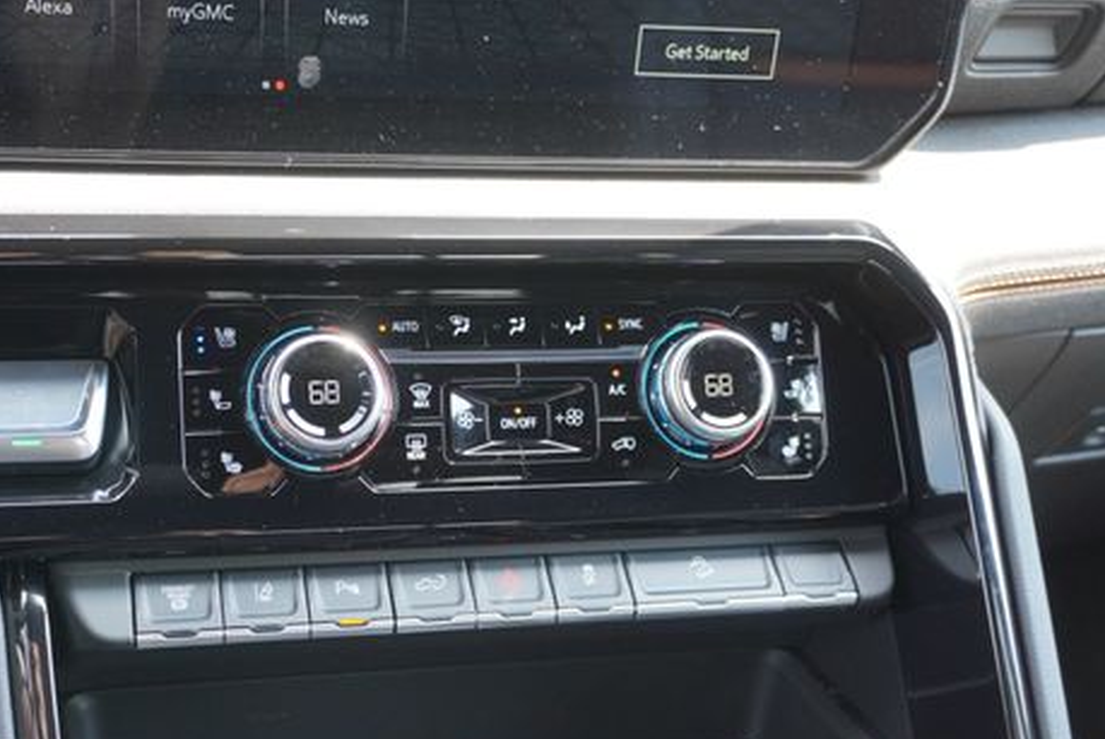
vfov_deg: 29.0
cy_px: 513
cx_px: 416
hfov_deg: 42.4
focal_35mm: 46
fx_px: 1413
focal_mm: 22
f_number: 4
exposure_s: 1/160
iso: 800
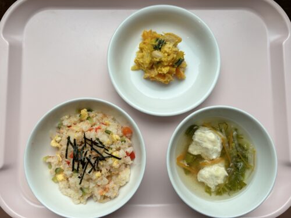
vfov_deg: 53.1
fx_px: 219
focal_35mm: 26
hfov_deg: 67.3
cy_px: 109
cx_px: 146
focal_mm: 5.7
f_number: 1.5
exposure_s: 1/270
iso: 40
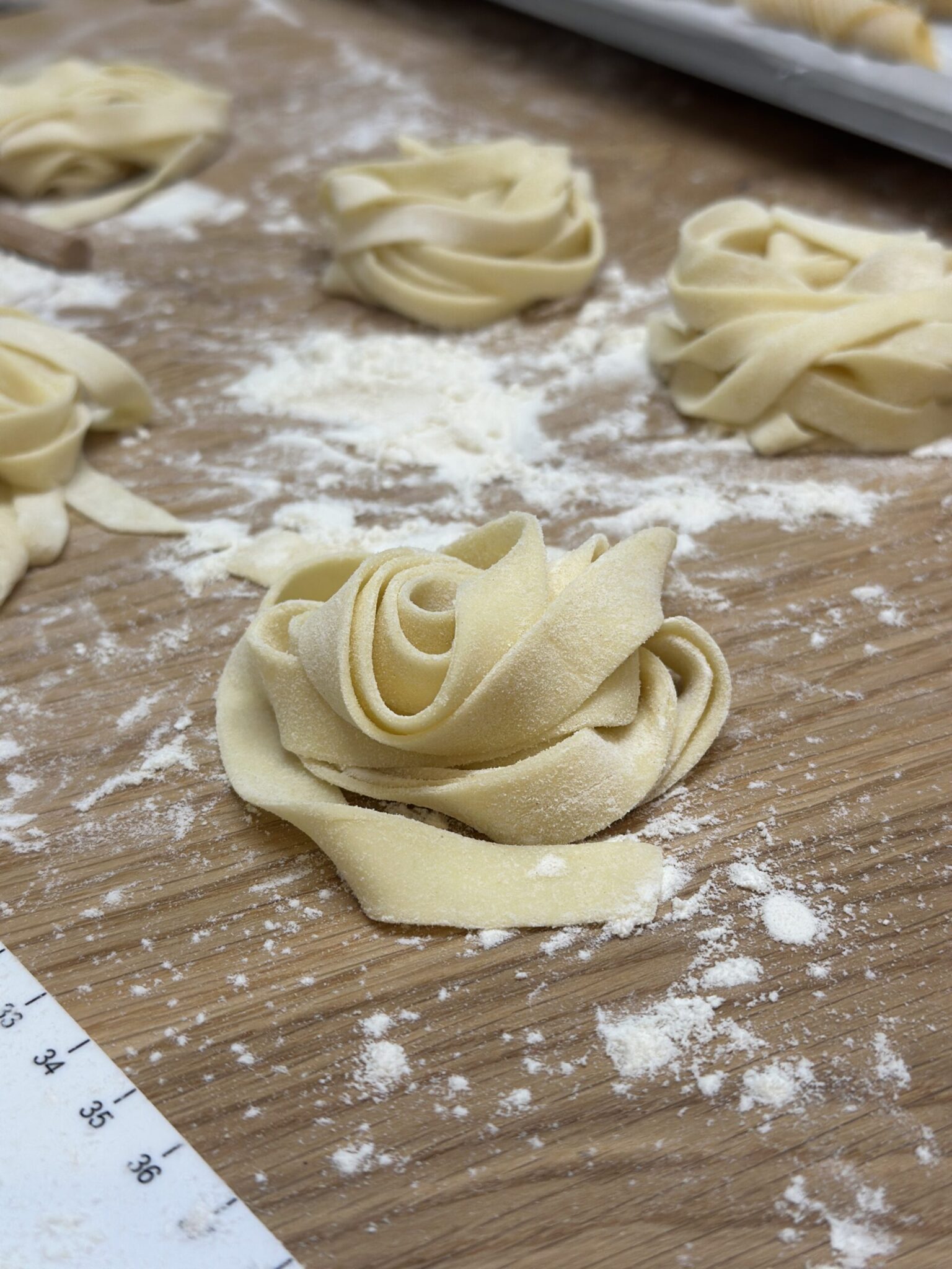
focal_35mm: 48
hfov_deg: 30.3
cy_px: 634
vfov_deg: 39.7
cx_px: 476
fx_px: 1760
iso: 125
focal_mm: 6.86
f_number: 1.78
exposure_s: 1/100
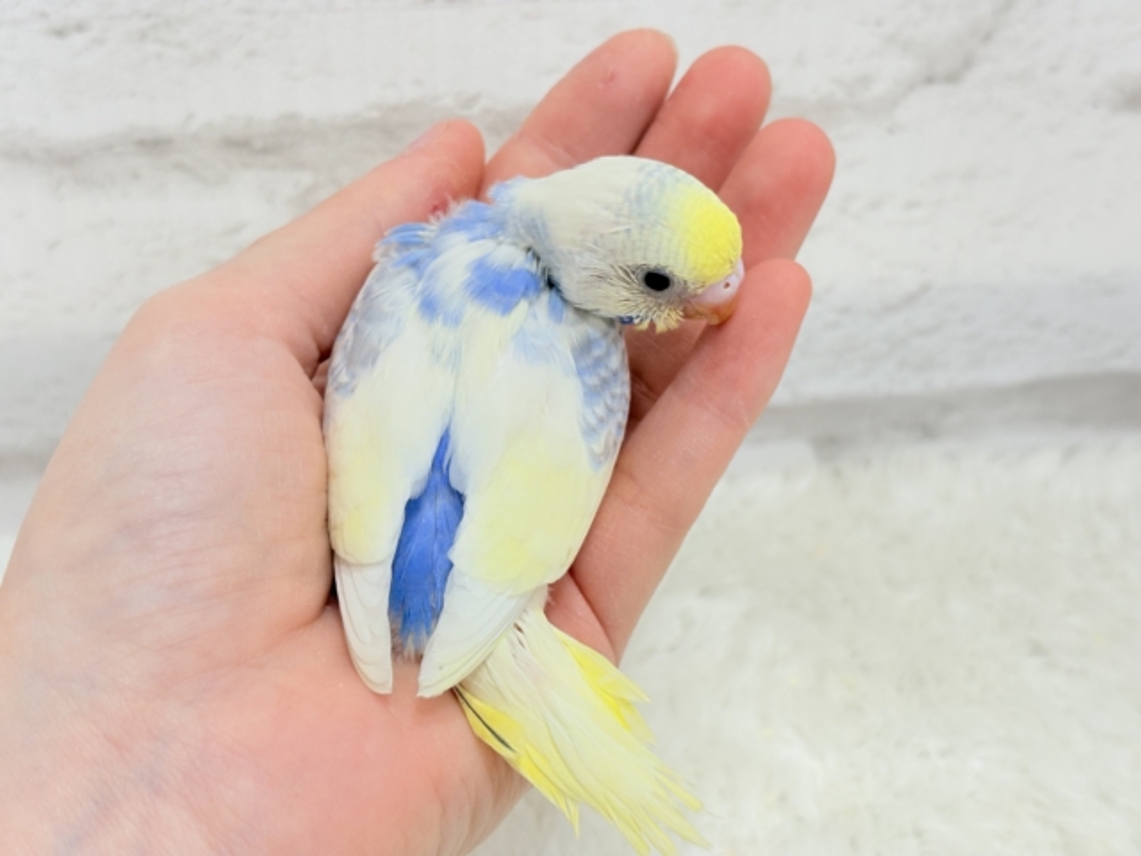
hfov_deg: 36.8
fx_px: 1714
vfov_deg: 28.0
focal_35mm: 52
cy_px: 428
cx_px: 570
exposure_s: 1/50
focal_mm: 5.96
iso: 40
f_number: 1.6
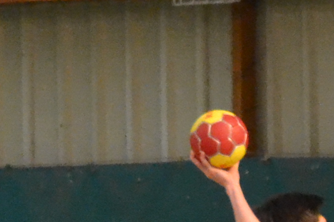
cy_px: 416
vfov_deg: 1.9
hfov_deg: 2.8
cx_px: 946
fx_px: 6808
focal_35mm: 734
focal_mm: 70
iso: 3200
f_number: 4
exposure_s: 1/400
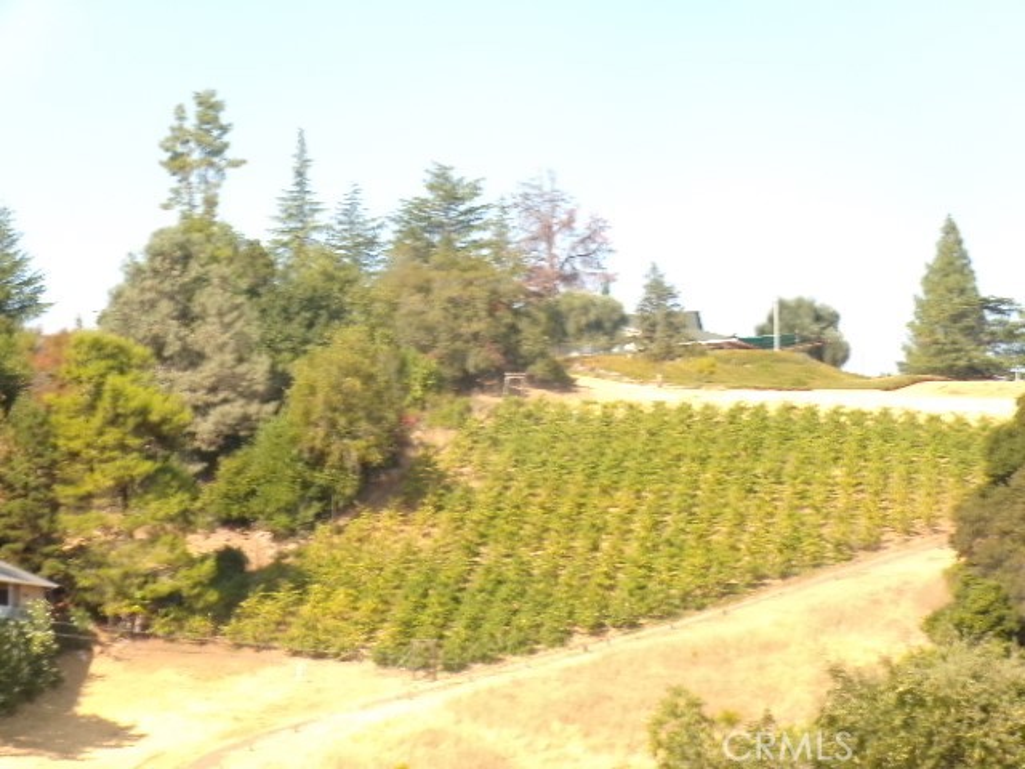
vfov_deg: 13.0
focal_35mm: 114
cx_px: 512
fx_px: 3376
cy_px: 384
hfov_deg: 17.3
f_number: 8.4
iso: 100
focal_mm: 20.4
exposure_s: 1/60
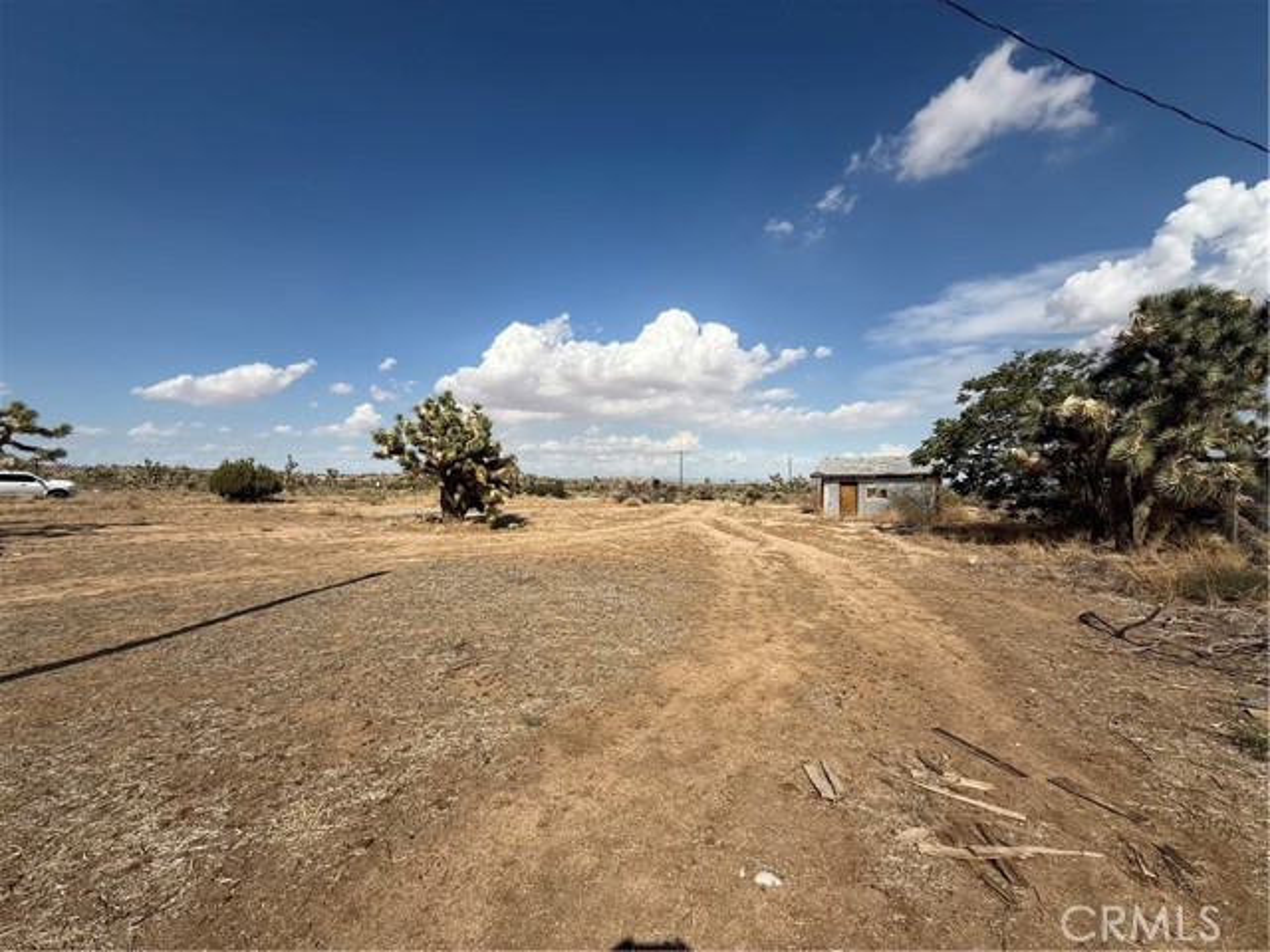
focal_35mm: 14
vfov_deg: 85.7
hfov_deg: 102.1
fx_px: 514
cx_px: 635
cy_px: 476
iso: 50
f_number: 2.2
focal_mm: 2.22
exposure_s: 1/5155
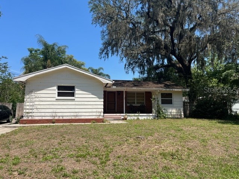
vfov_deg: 53.1
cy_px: 90
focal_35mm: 26
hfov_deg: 67.3
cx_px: 120
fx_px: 180
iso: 50
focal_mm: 5.1
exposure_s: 1/2571
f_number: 1.6
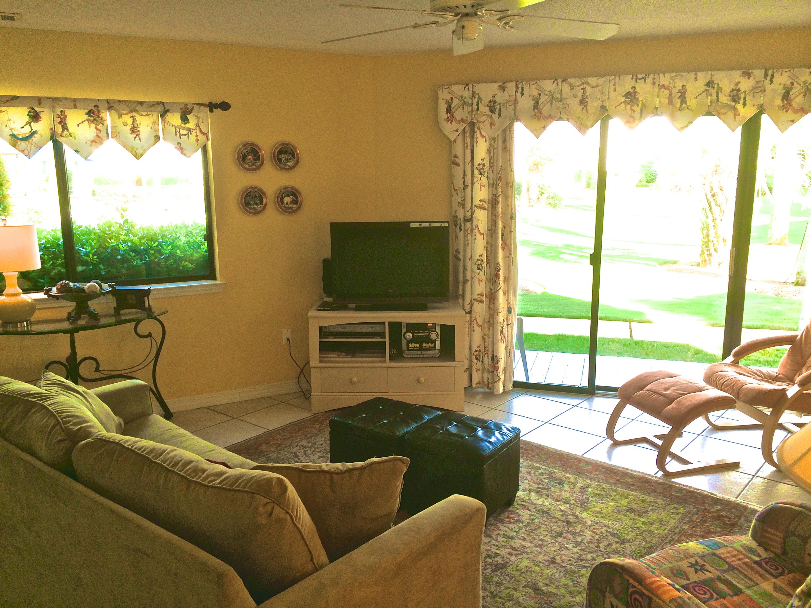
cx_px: 406
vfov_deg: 46.8
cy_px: 304
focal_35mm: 30
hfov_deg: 60.0
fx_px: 703
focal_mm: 4.12
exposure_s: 1/120
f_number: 2.2
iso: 40
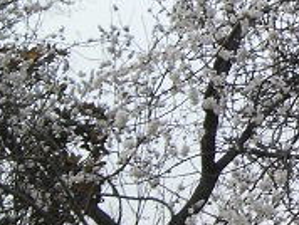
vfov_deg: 7.0
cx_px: 648
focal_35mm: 211
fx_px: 1825
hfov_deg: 8.7
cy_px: -8
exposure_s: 1/80
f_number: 3.4
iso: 100
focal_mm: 8.3
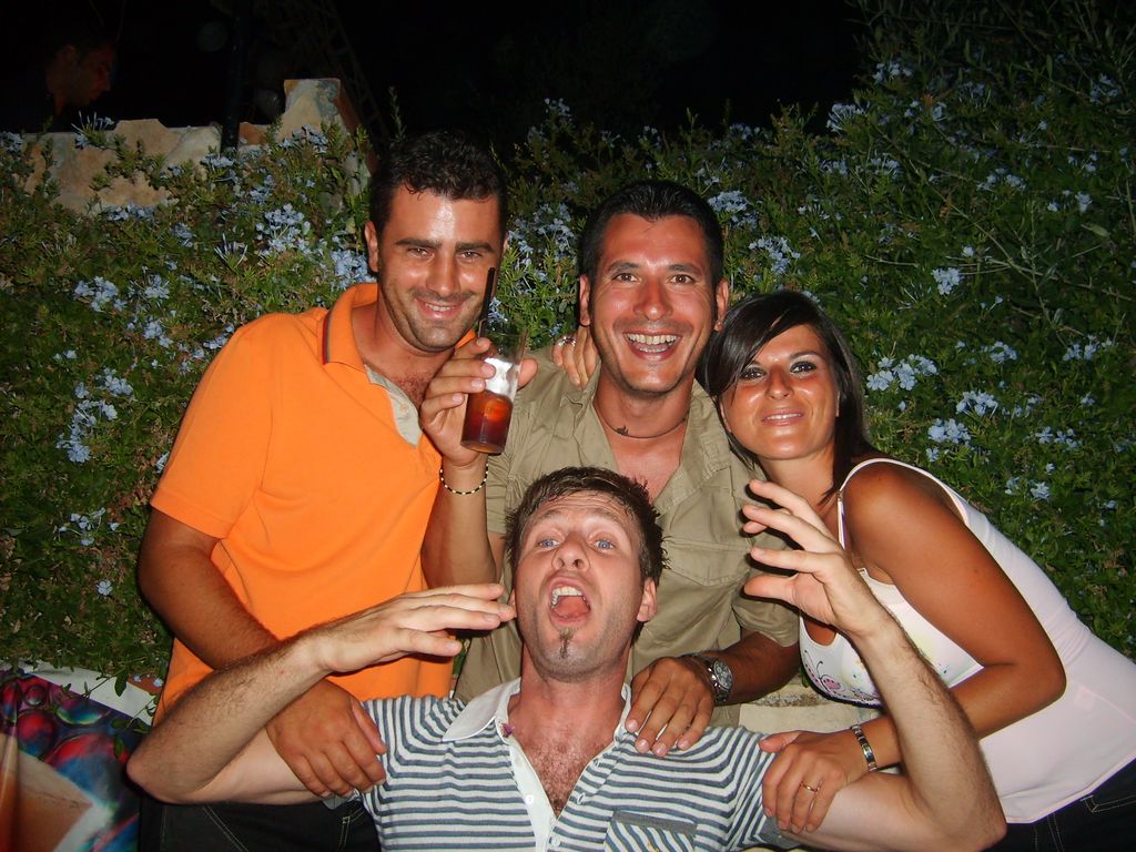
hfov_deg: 52.6
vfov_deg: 40.7
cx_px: 568
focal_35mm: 35
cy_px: 426
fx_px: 1149
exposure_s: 1/45
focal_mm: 5.8
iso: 100
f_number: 2.8
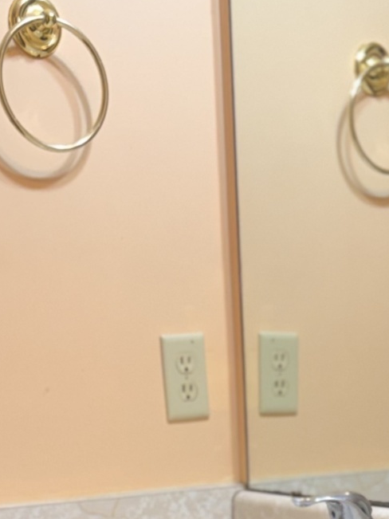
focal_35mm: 85
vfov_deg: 20.2
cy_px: 754
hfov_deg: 17.2
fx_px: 1274
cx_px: 307
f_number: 1.78
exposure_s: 1/120
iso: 100
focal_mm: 6.76
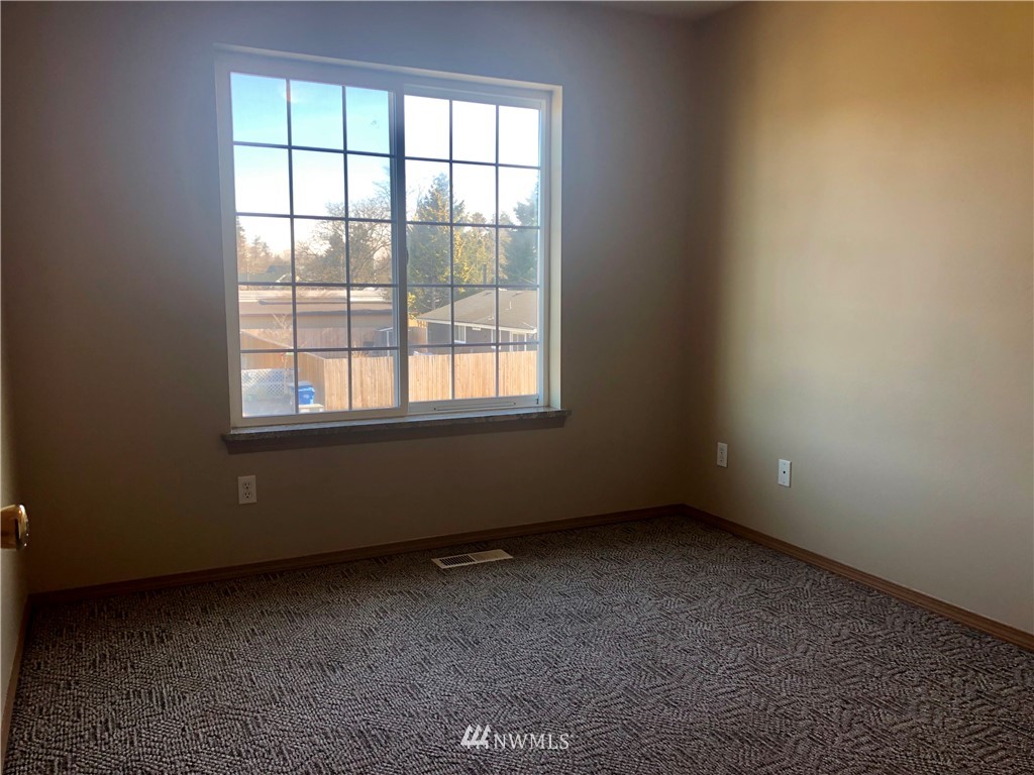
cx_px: 517
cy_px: 388
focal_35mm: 28
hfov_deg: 63.4
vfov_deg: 49.7
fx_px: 836
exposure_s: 1/120
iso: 40
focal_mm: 3.99
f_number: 1.8
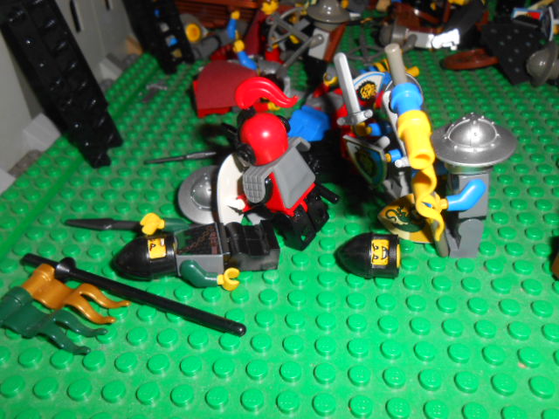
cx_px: 280
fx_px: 484
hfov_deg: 60.0
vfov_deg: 46.8
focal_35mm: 30
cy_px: 210
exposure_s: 1/25
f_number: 11.9
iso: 200
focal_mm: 5.3
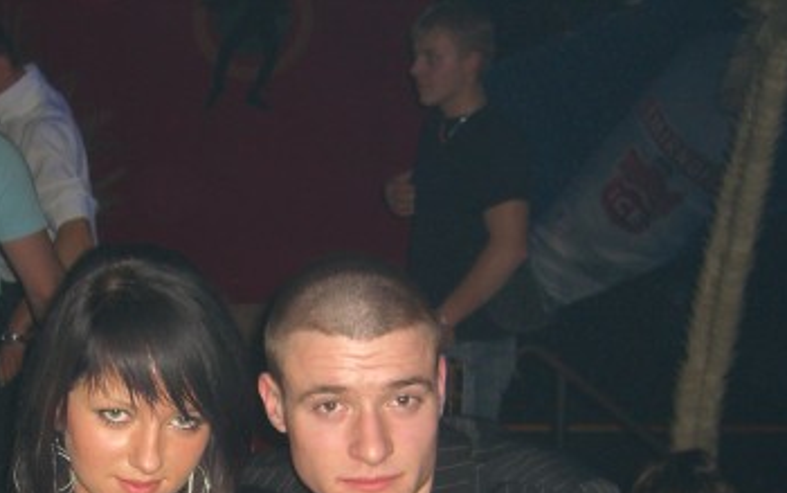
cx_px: 193
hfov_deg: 29.3
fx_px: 1480
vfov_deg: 18.4
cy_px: 504
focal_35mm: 69
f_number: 2.8
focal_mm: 7.9
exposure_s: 1/60
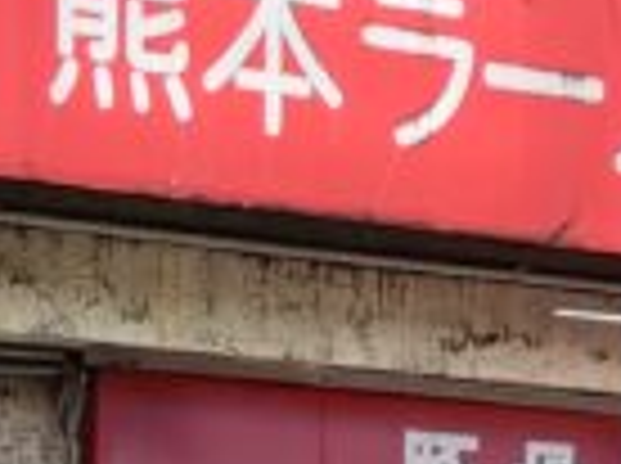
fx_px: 3331
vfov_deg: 7.6
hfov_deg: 9.8
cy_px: 937
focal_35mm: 186
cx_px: -657
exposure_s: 1/101
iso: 64
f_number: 1.7
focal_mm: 4.7
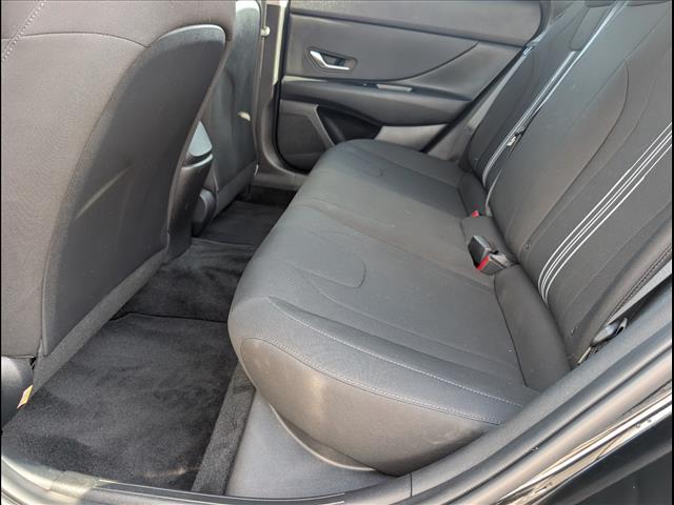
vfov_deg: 56.8
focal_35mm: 24
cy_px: 252
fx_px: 467
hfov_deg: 71.6
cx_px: 337
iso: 1233
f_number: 1.68
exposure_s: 1/833
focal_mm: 6.9
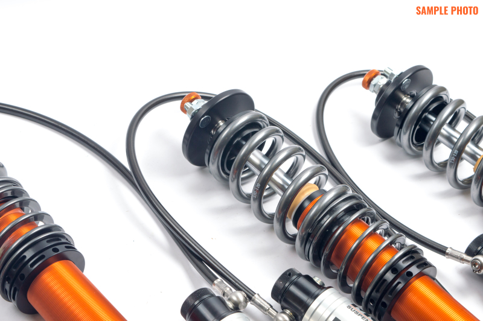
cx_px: 242
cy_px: 160
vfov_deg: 18.9
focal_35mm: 72
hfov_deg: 28.1
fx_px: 965
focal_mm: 48
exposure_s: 1/15
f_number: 9
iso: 100
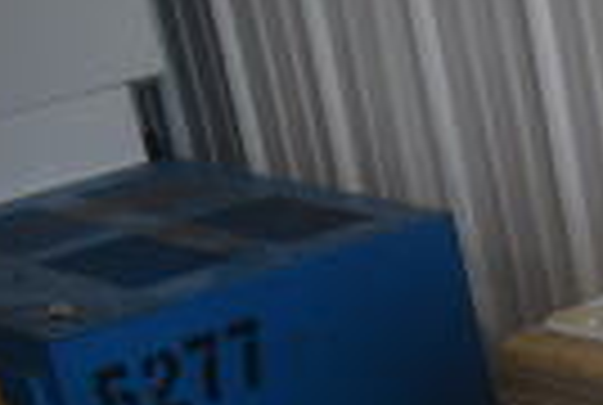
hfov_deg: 13.8
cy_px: 828
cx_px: 1242
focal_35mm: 123
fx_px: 2065
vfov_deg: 10.3
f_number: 3.5
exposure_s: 1/250
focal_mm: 18
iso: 450
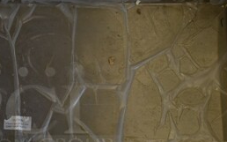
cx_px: 23
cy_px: 108
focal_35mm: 87
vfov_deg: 14.9
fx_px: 538
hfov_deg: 23.2
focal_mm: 24
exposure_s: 1/125
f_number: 3.8
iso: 640
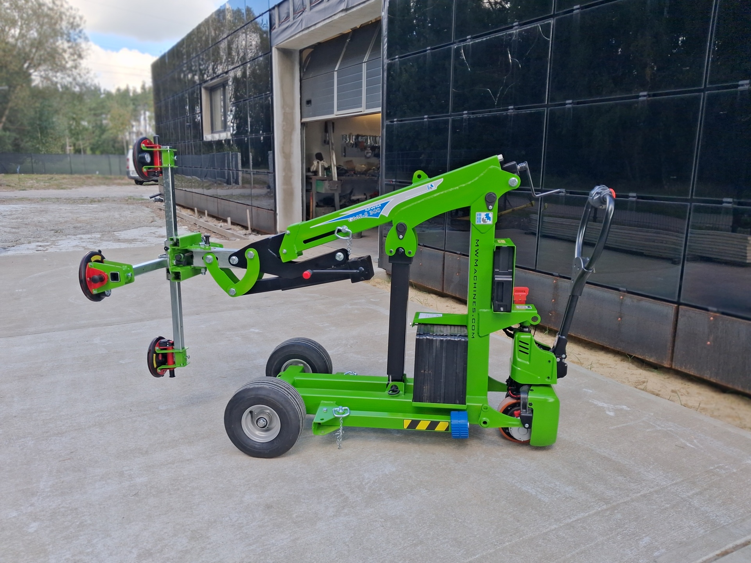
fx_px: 586
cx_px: 376
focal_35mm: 27
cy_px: 282
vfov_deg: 51.4
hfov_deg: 65.3
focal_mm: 4
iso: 20
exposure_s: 1/135
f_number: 1.8
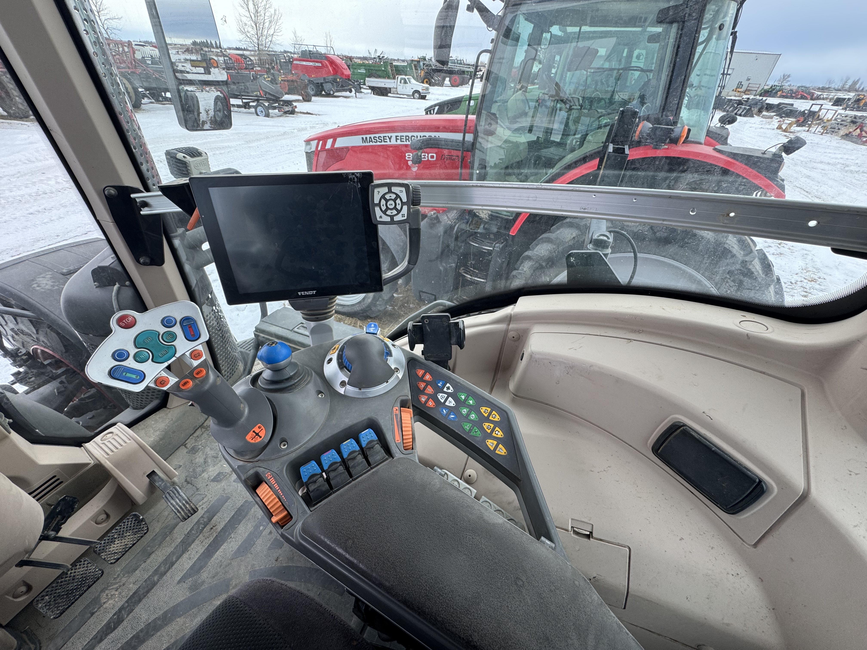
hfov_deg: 102.1
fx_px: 351
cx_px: 434
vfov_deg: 85.7
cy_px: 325
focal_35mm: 14
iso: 64
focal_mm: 2.22
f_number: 2.2
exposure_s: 1/99
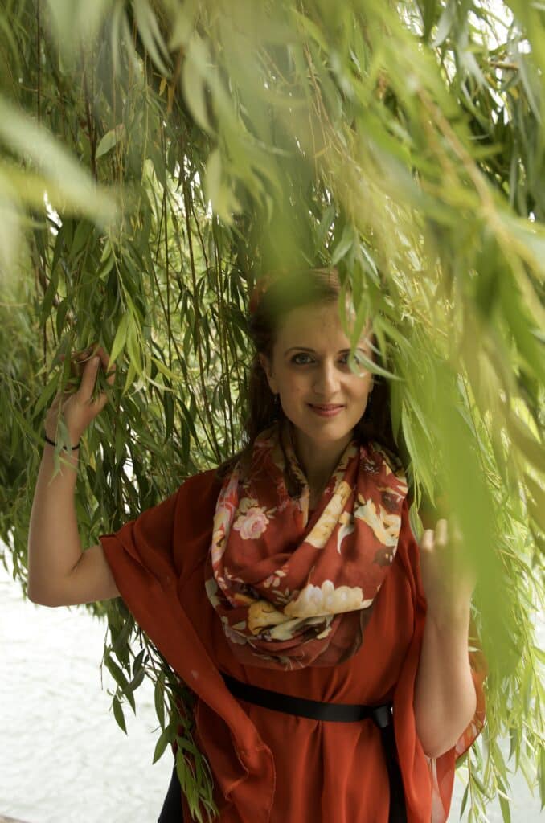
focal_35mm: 39
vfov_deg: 49.6
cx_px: 272
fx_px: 890
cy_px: 412
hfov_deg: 34.1
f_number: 2.8
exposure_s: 1/500
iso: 250
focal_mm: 26
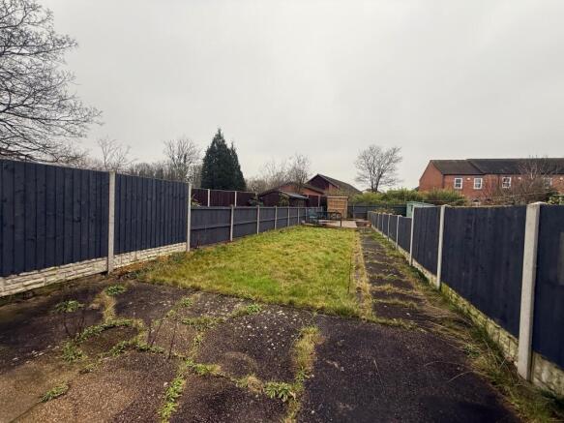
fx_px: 228
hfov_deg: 102.1
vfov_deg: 85.7
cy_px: 212
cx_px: 282
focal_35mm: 14
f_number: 2.2
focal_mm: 2.22
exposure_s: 1/159
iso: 50
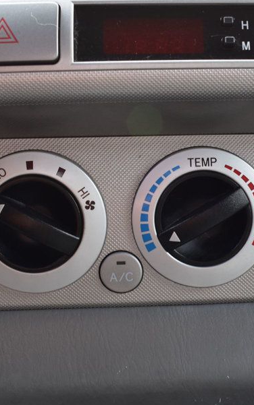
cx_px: 214
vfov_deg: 34.1
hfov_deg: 21.4
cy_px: 217
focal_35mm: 60
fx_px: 663
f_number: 7.1
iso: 400
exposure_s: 1/40
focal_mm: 23
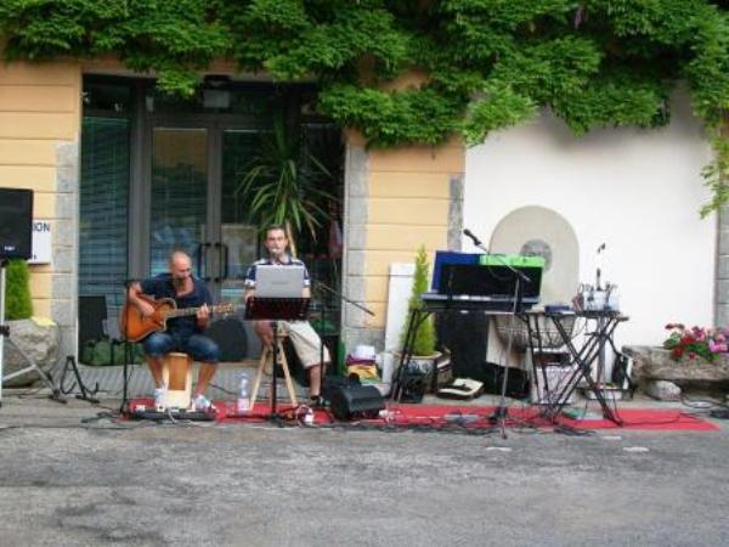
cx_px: 364
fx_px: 1179
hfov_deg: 34.3
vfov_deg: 26.1
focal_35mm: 56
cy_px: 274
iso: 117
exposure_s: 1/80
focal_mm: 9.4
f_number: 3.3
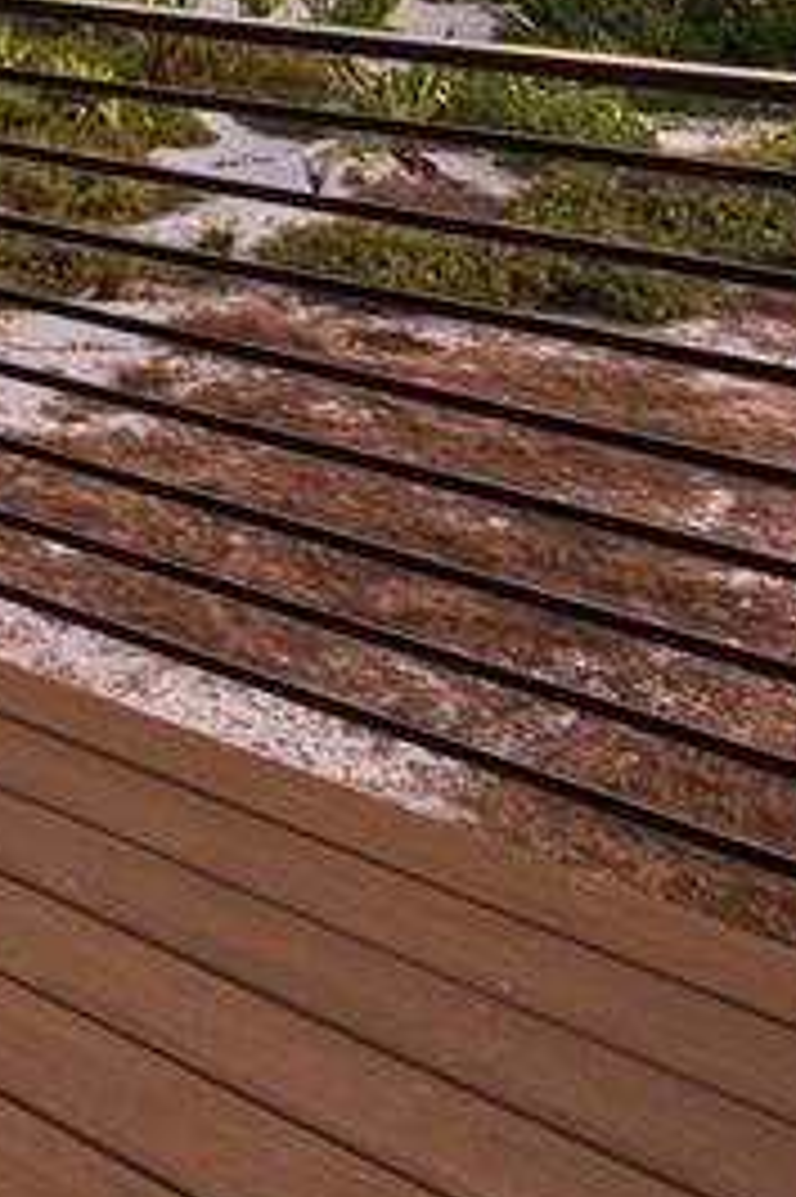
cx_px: -364
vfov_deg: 29.8
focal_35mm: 56
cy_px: -288
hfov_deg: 20.9
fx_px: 1860
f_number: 11
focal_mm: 7
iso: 400
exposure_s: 1/2.5
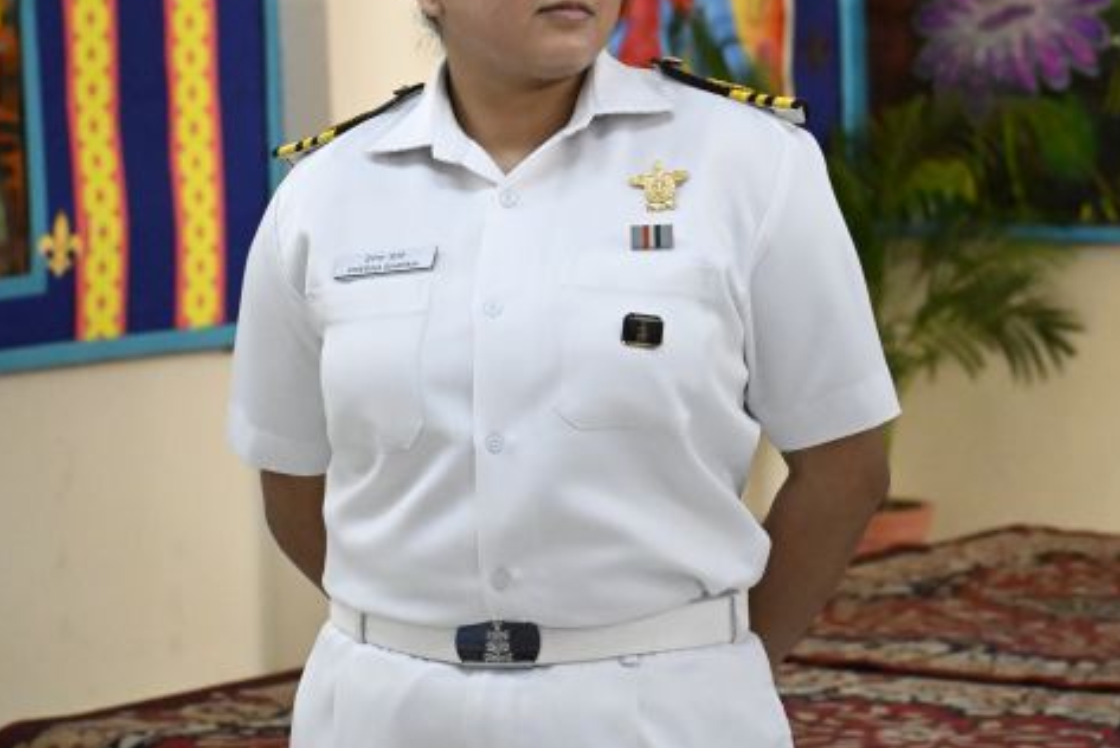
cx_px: 651
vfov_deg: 9.8
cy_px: 250
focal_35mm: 140
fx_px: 4350
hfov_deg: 14.7
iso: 11400
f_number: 4.8
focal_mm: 63
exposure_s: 1/500
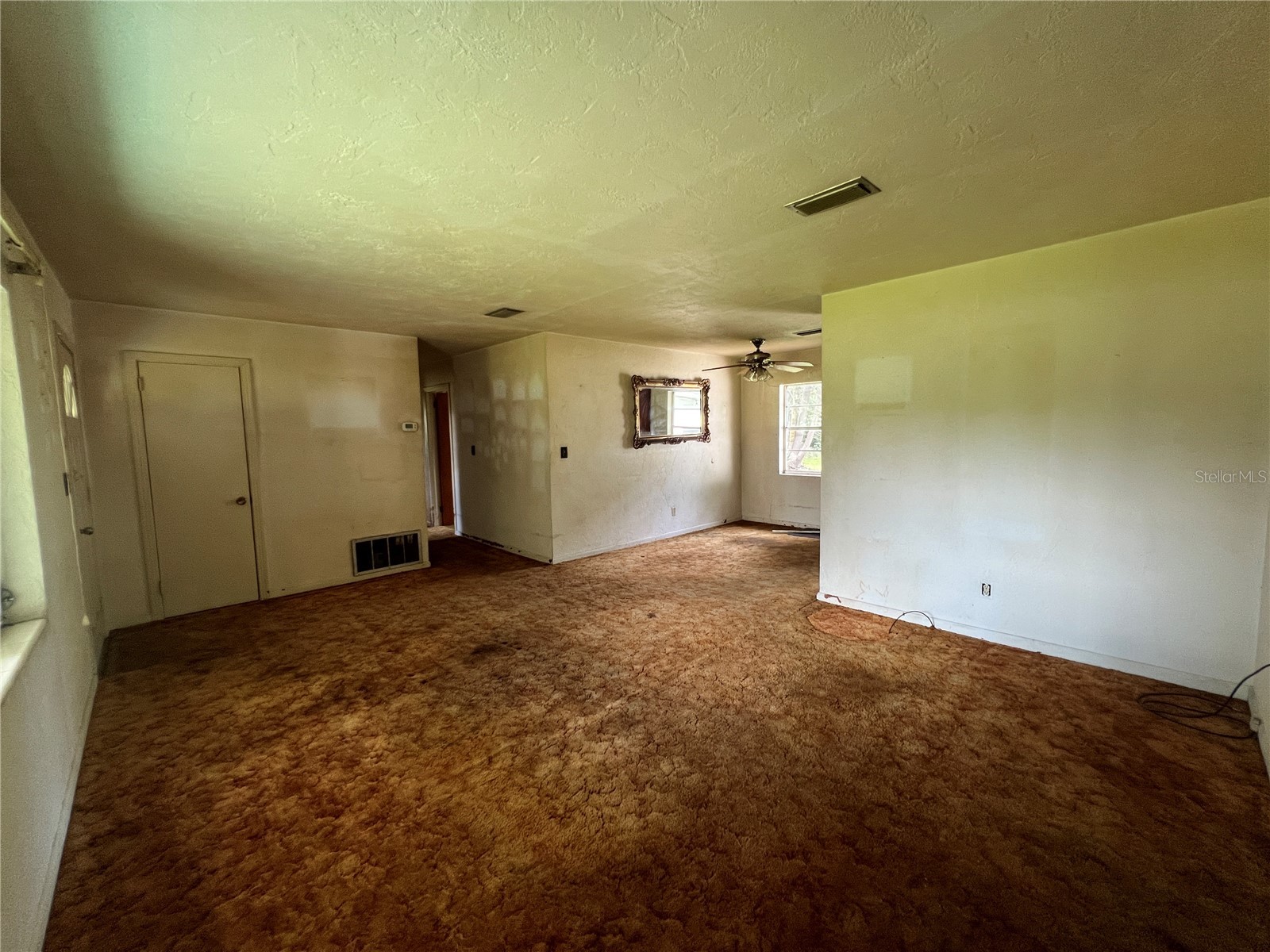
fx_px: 477
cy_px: 476
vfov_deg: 89.9
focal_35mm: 13
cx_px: 635
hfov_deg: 106.2
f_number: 1.8
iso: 250
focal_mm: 1.57
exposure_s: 1/74
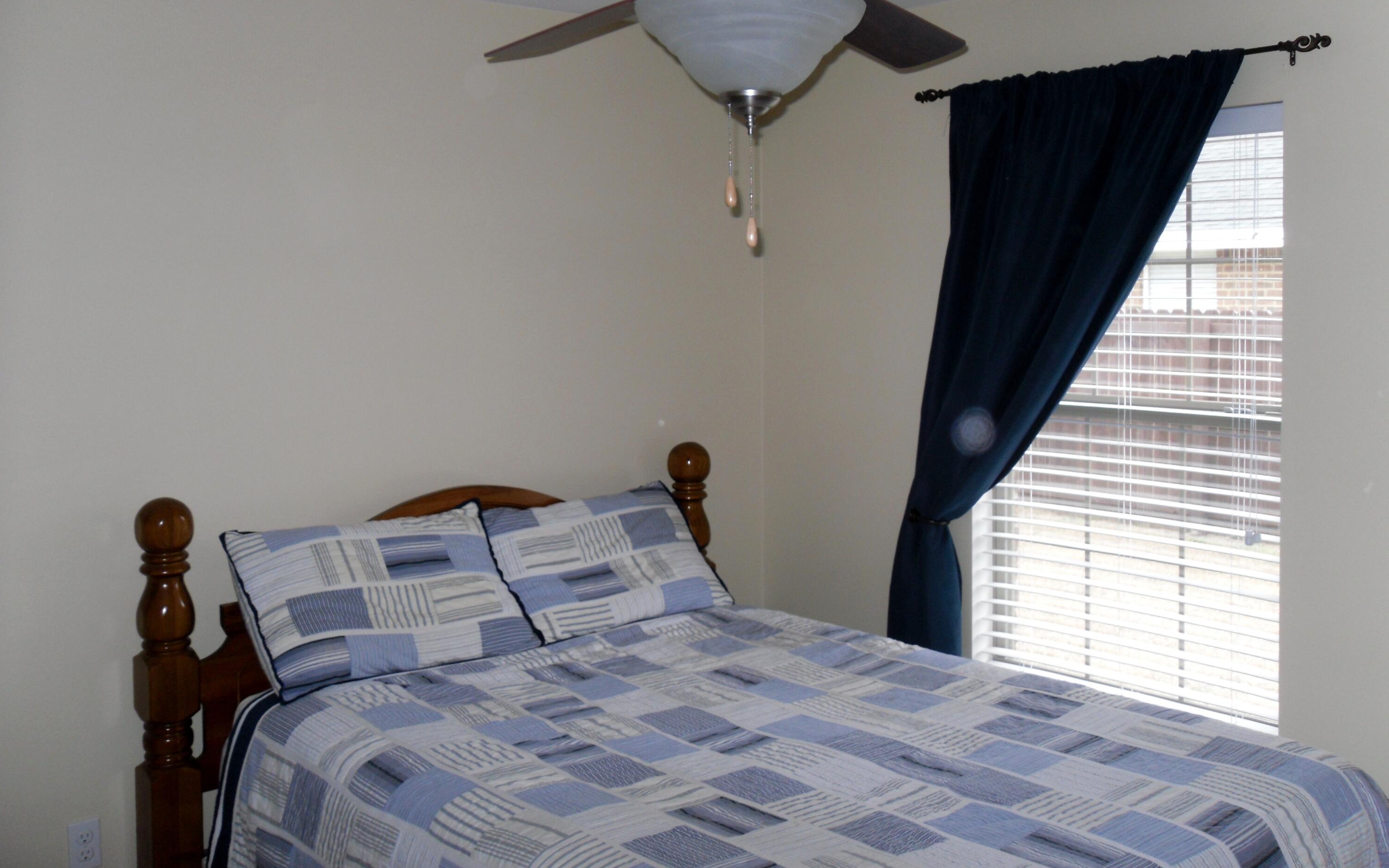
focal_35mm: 48
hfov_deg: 41.8
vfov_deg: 26.8
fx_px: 1817
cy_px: 378
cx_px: 697
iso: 100
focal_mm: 6.3
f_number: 3.5
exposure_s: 1/45
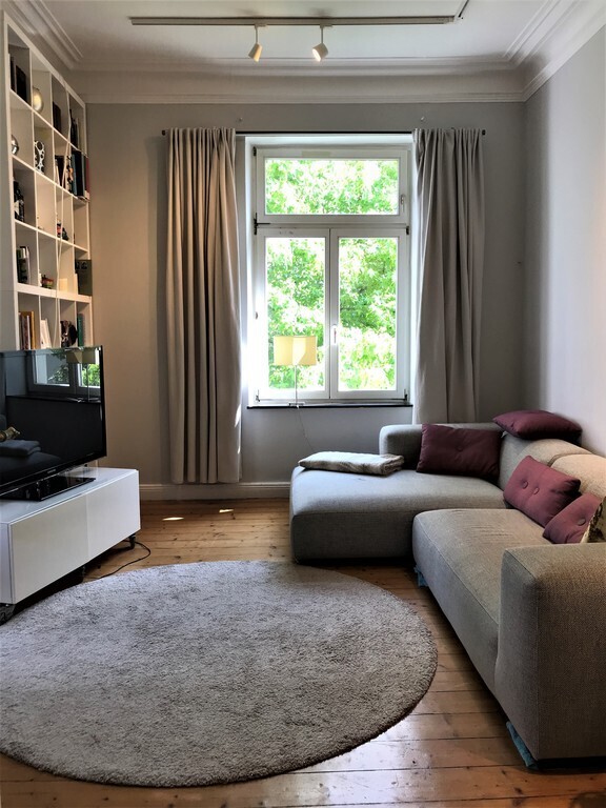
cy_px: 404
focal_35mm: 28
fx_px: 654
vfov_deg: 63.4
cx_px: 303
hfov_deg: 49.7
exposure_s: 1/100
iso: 25
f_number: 1.8
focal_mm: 3.99
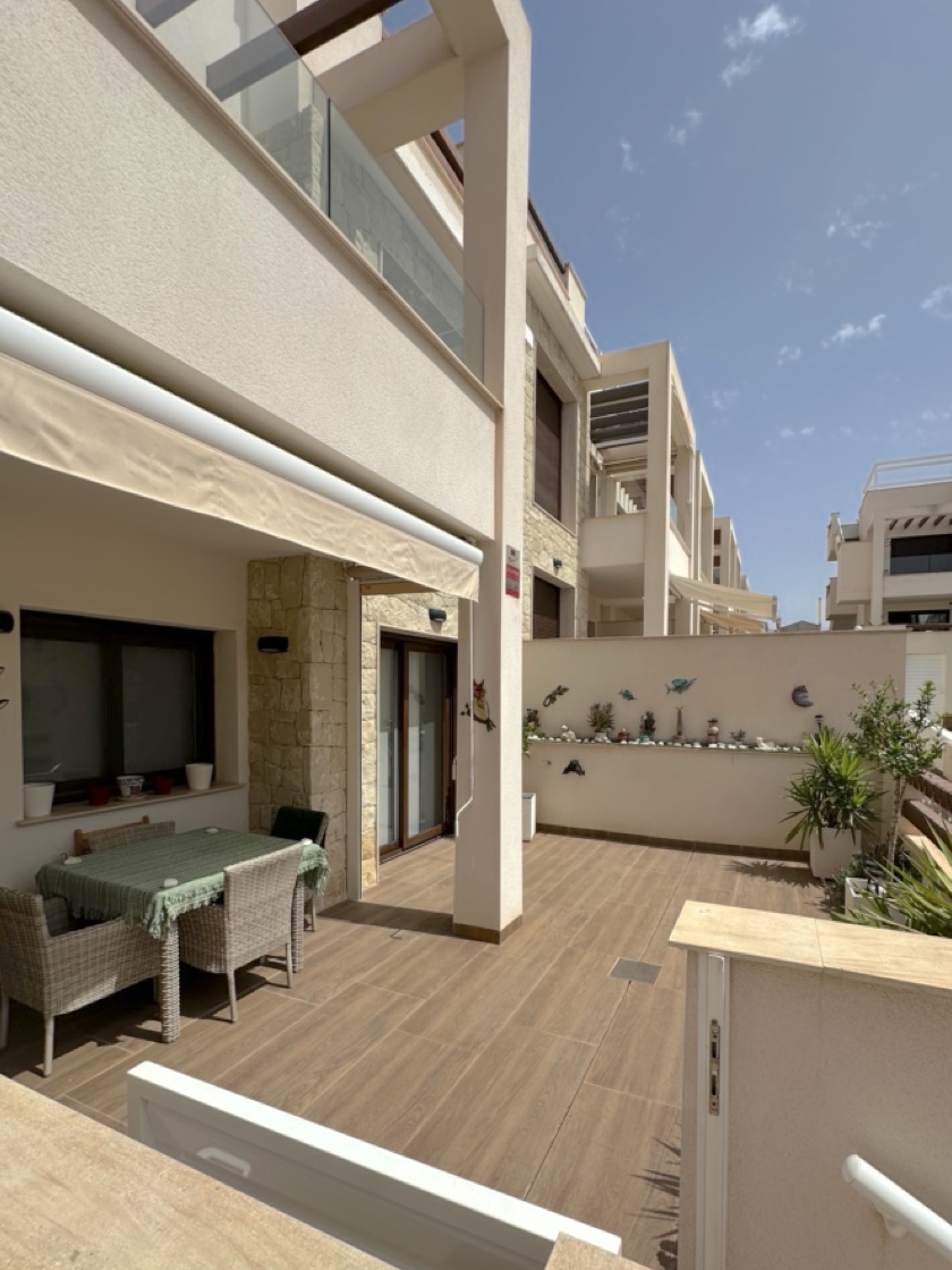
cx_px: 521
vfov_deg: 94.1
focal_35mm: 16
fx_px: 587
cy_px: 711
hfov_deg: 77.9
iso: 50
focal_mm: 2.22
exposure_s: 1/3509
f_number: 2.2
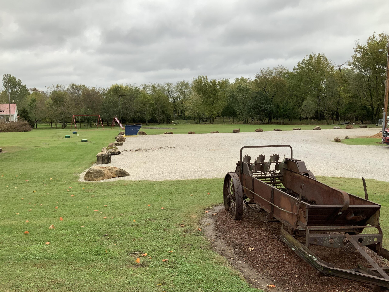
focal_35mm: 29
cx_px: 194
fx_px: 326
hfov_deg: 61.7
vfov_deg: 48.2
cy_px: 146
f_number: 1.8
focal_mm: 3
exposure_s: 1/216
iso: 16
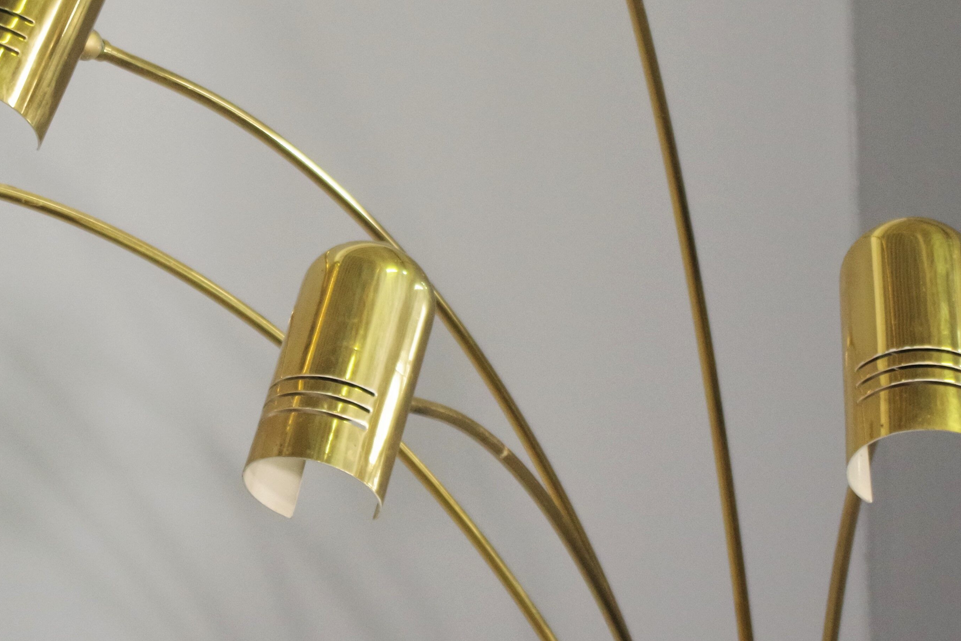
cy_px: 79
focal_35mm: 165
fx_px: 4404
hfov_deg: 12.4
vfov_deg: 8.3
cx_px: 304
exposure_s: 1/50
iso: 1600
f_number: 5.6
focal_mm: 50
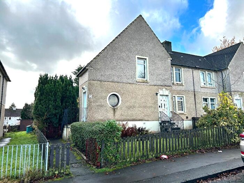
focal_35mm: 26
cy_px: 92
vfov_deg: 53.1
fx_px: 183
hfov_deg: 67.3
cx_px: 122
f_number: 1.5
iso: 50
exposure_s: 1/1377
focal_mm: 5.7
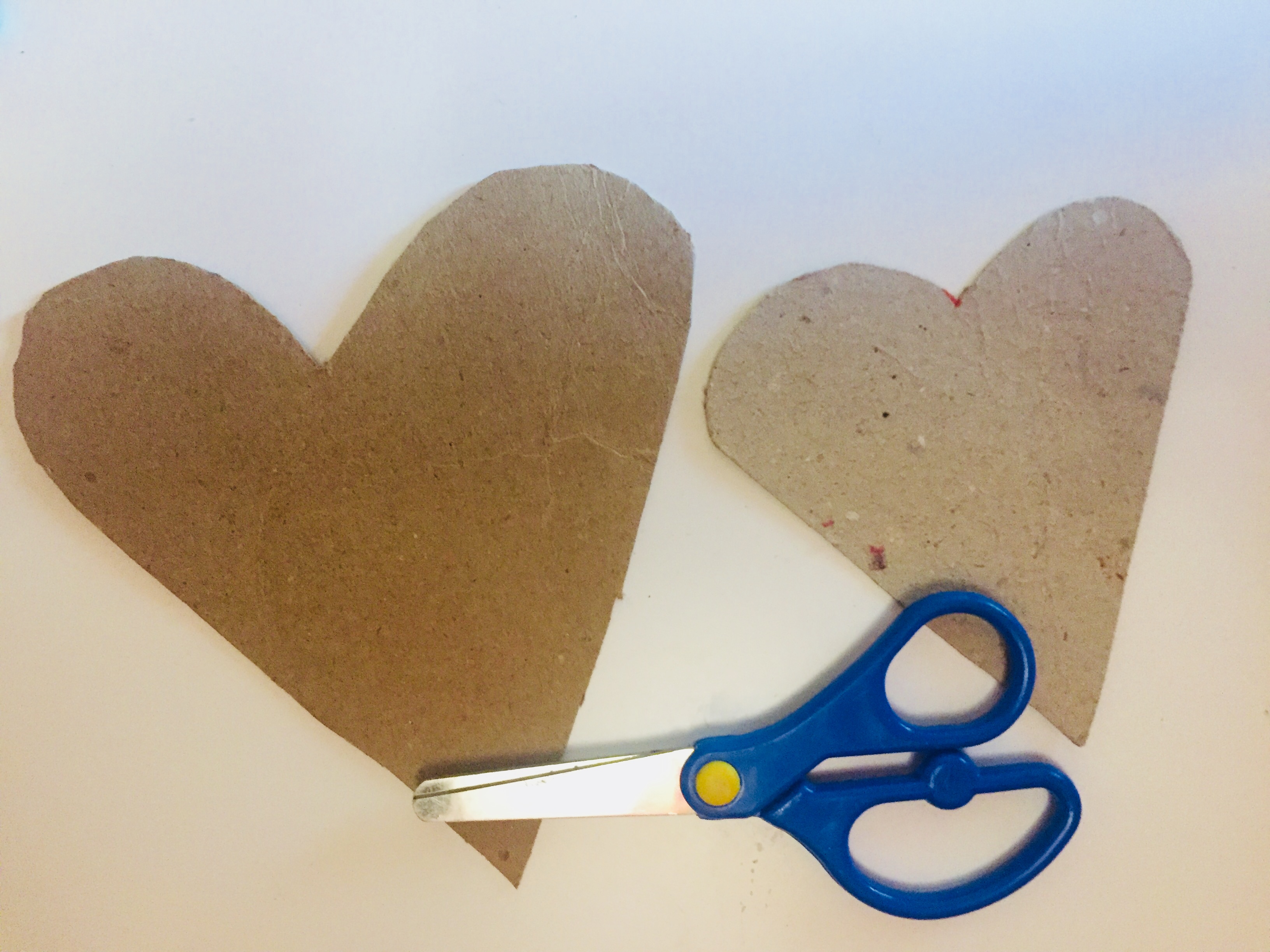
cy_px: 476
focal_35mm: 29
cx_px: 635
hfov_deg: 61.7
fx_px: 1064
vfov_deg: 48.2
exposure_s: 1/17
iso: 320
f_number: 2.2
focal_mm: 4.15
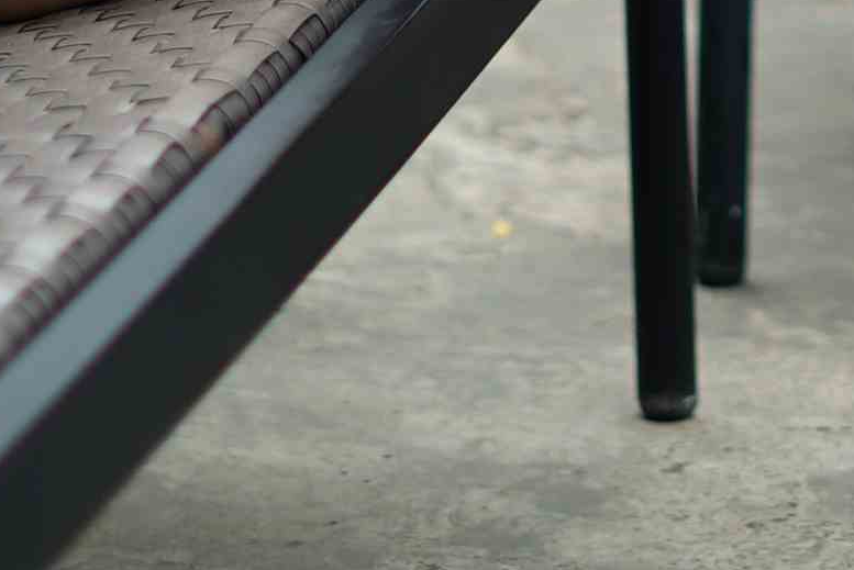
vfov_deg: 4.9
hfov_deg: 7.5
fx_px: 6480
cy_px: -737
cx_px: 825
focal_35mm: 273
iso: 64
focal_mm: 50
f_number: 1.8
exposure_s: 1/640
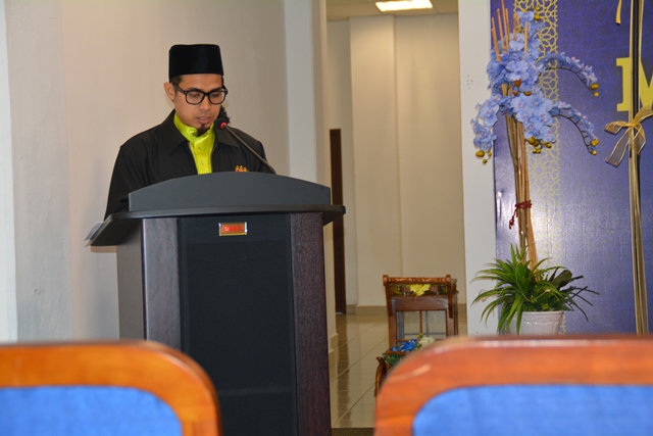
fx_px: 1361
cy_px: 218
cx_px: 326
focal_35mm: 75
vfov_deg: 18.2
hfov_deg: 27.0
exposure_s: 1/60
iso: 560
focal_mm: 50
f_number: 4.8
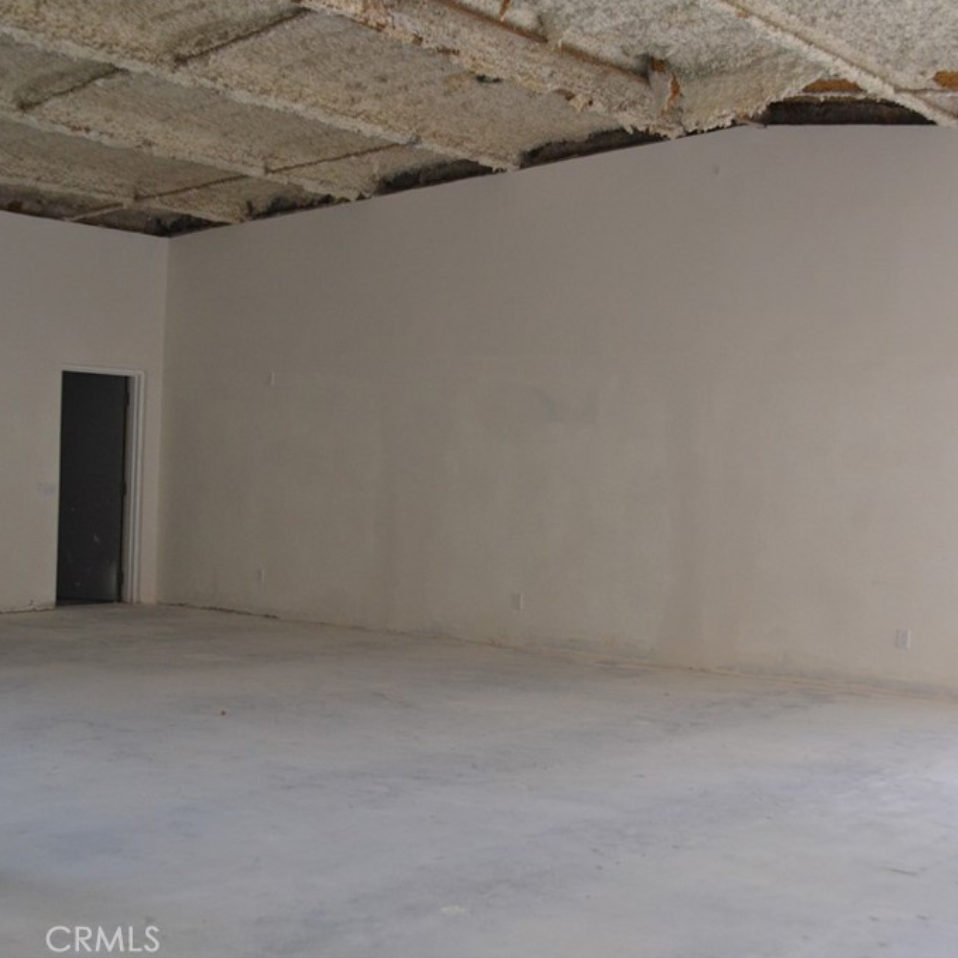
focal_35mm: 50
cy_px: 478
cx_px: 516
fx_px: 1566
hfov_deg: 34.0
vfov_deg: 34.0
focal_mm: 26
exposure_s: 1/60
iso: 1250
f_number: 4.2
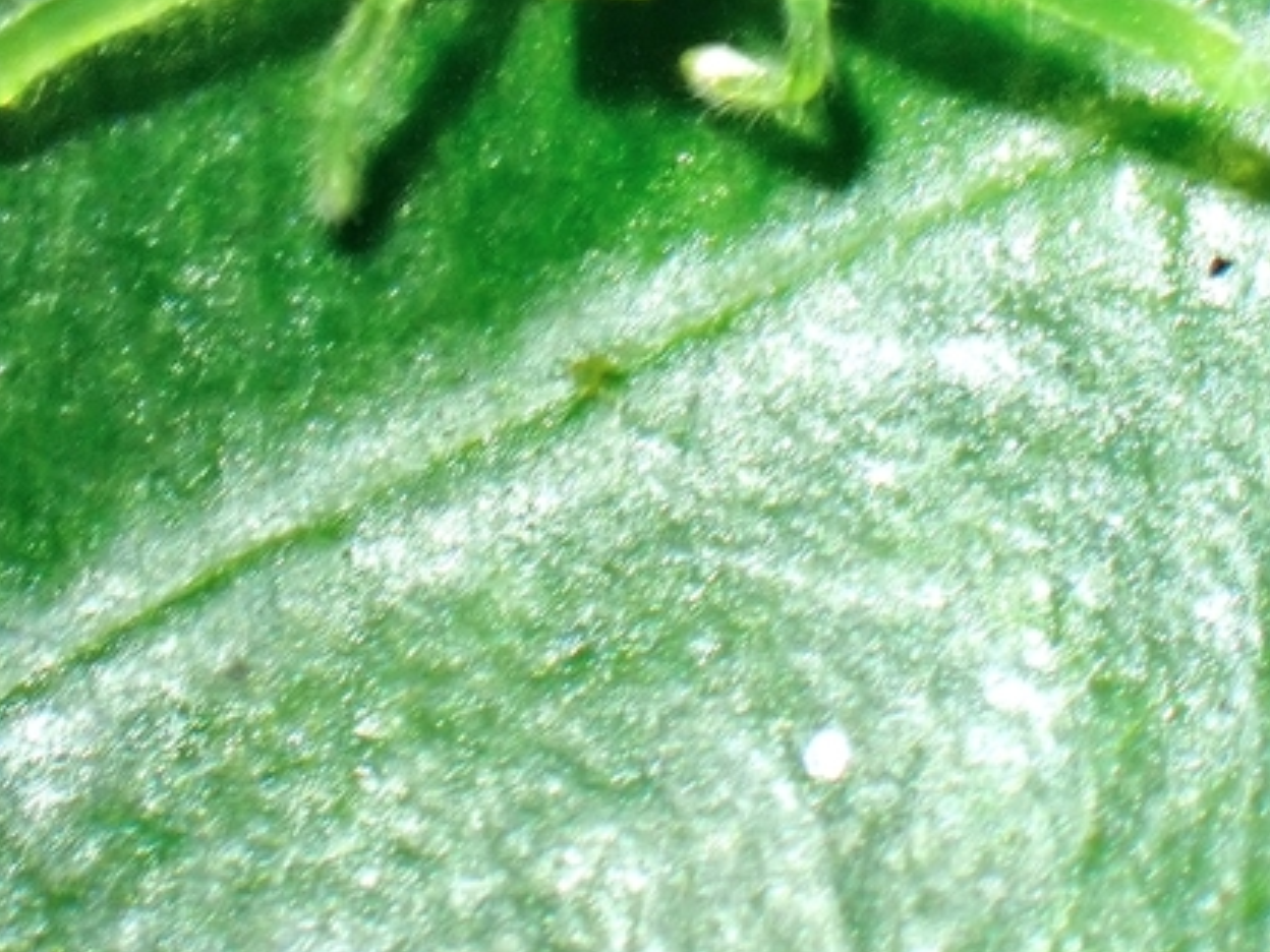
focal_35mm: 274
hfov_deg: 7.2
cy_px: -163
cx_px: 681
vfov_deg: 5.4
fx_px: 10053
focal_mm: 18
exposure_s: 1/100
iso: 250
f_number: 14
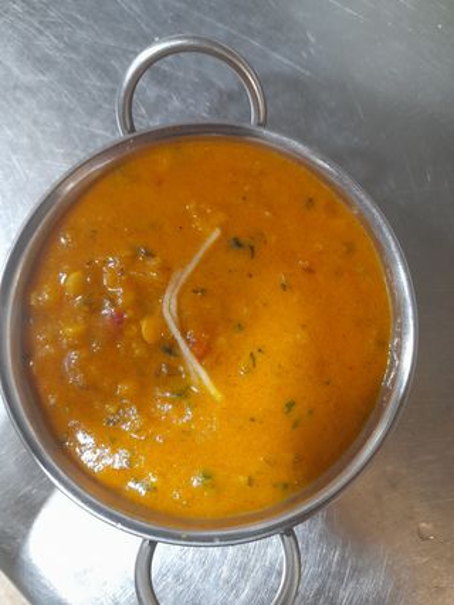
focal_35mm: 25
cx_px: 227
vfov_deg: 69.4
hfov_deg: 54.9
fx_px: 437
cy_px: 302
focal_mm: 4.6
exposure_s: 1/33
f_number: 2
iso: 400
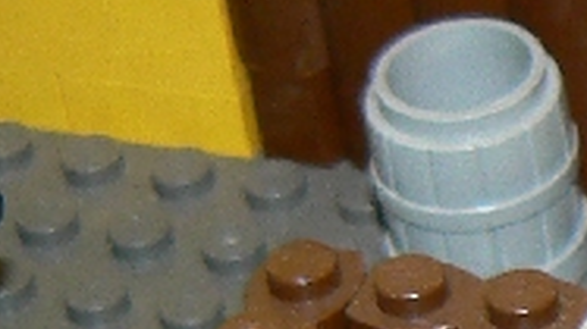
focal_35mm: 274
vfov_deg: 4.4
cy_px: 457
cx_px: 1212
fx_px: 4263
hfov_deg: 7.5
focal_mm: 7.6
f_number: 2.8
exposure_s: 1/30
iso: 100
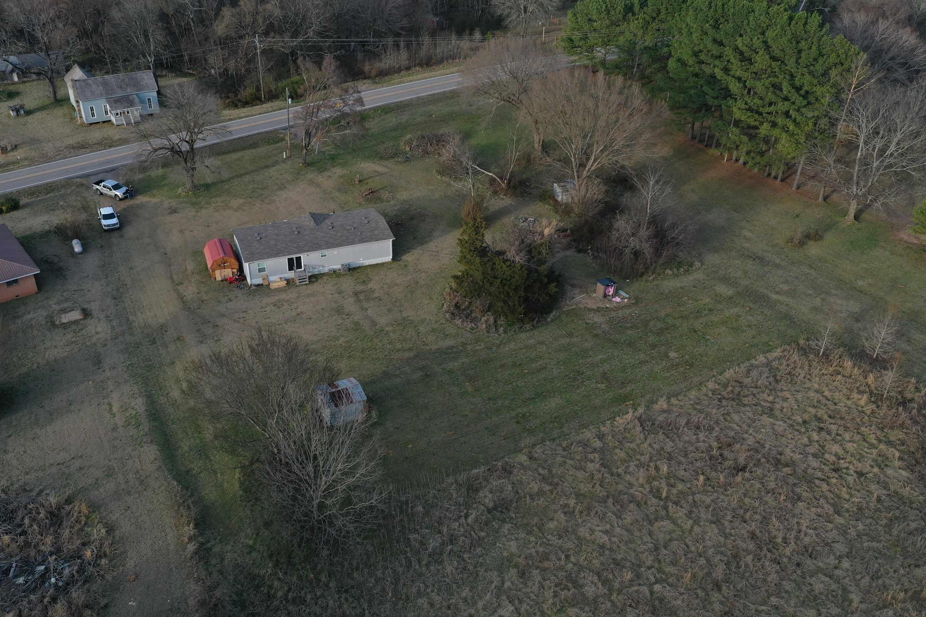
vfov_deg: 41.1
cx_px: 436
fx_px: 823
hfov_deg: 58.7
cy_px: 315
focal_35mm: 32
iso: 100
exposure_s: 1/200
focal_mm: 10.26
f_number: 5
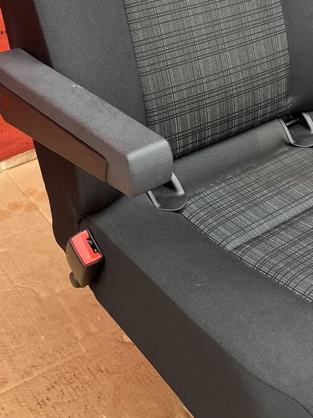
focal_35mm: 61
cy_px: 42
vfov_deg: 30.3
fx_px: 736
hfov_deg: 23.6
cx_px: 257
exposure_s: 1/122
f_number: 1.6
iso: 100
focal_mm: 5.1
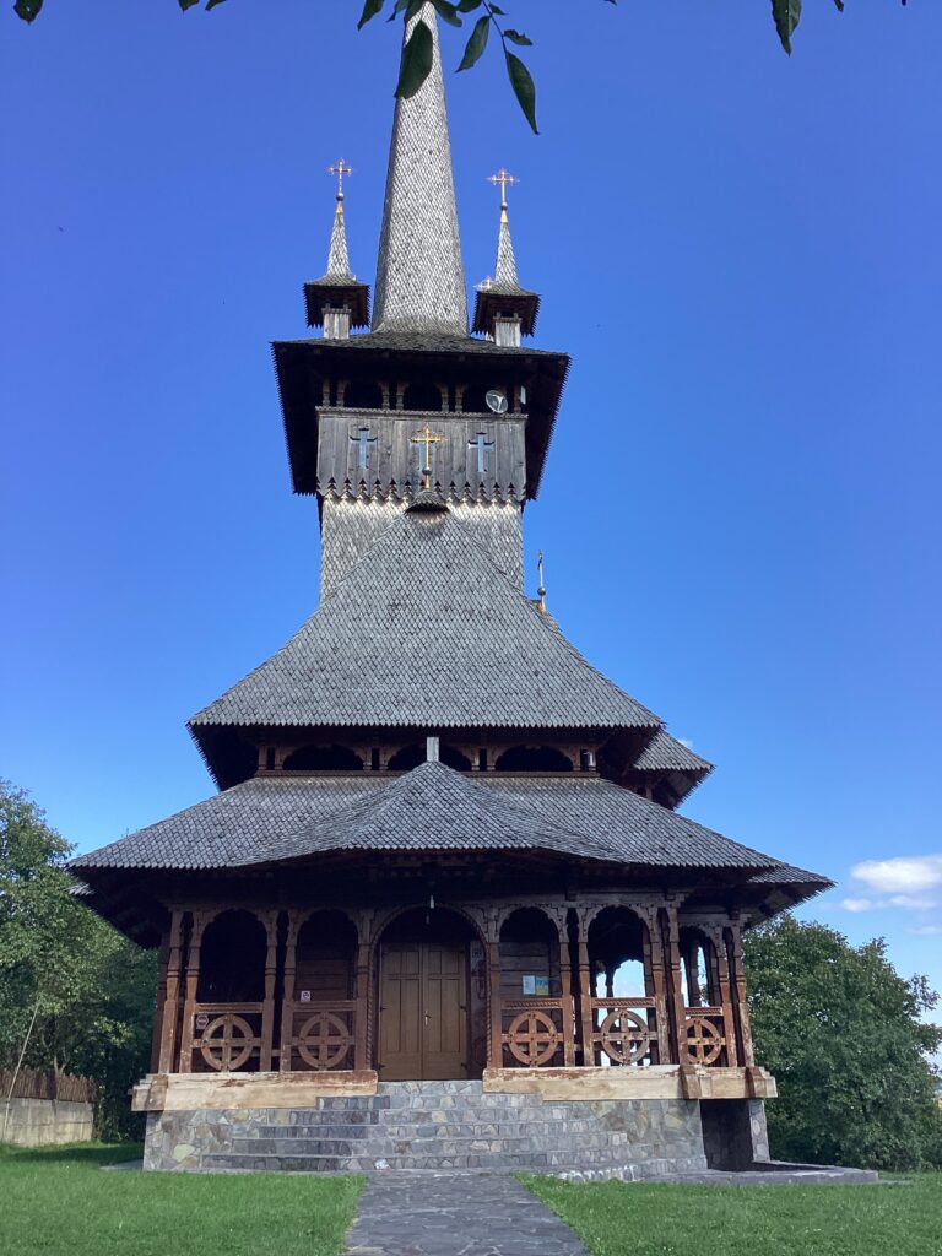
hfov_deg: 45.4
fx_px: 1125
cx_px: 471
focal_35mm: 31
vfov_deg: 58.4
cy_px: 628
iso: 25
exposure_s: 1/631
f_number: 2.4
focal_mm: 3.3
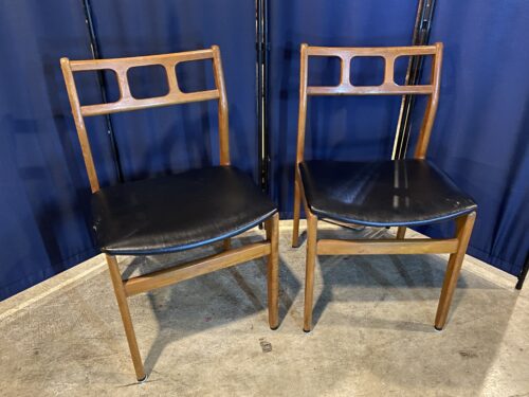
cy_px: 198
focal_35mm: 26
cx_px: 264
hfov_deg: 67.3
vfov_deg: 53.1
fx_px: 397
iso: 500
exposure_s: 1/12
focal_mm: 4.25
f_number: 1.8
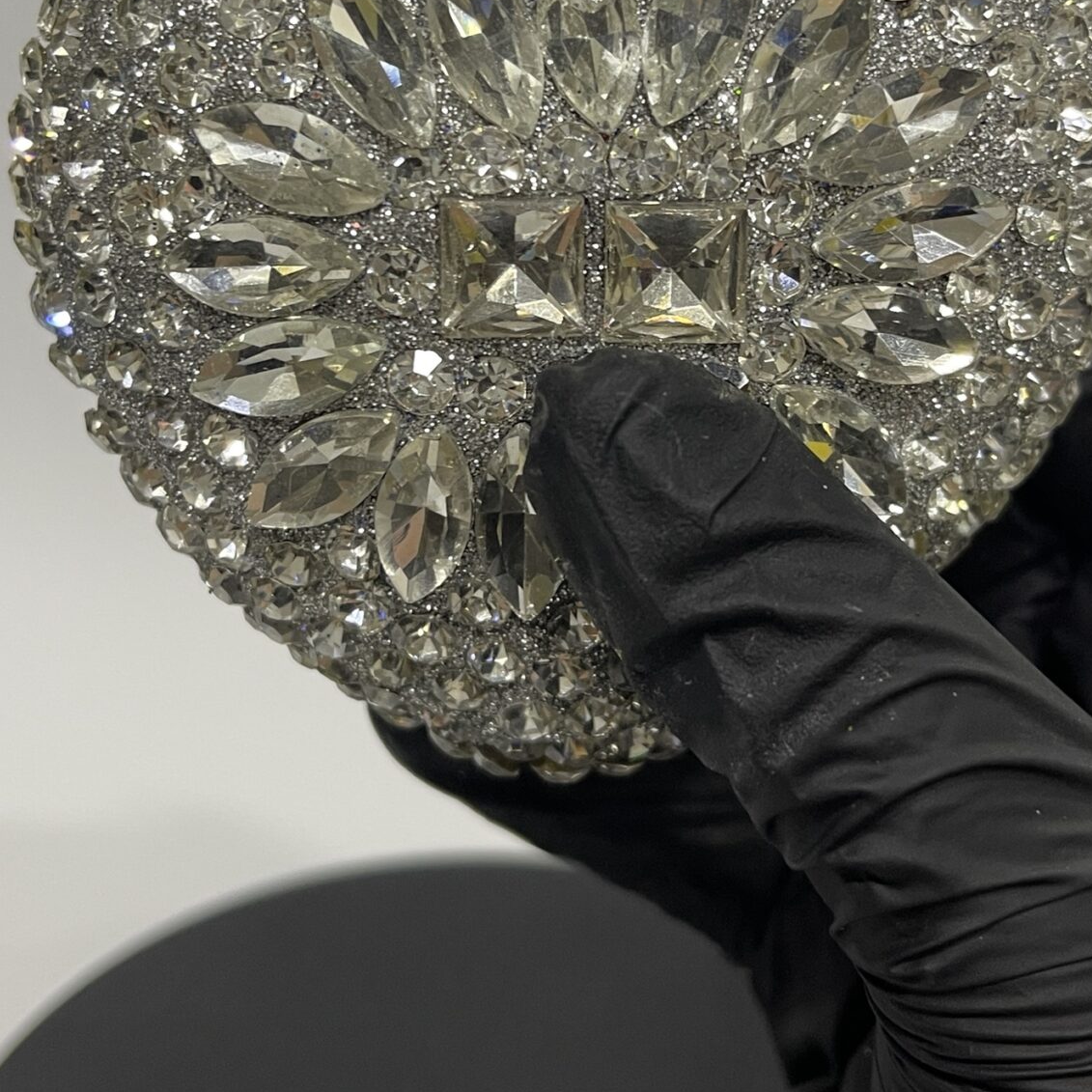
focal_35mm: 50
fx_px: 1785
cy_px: 283
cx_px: 587
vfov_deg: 33.4
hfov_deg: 34.0
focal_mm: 5.1
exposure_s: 1/50
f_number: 1.6
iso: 125
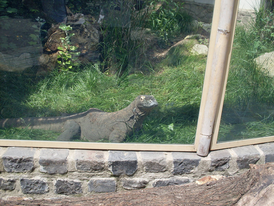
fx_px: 301
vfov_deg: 37.7
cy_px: 103
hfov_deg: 49.0
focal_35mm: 38
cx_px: 137
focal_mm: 6.3
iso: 80
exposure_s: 1/125
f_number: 8.4
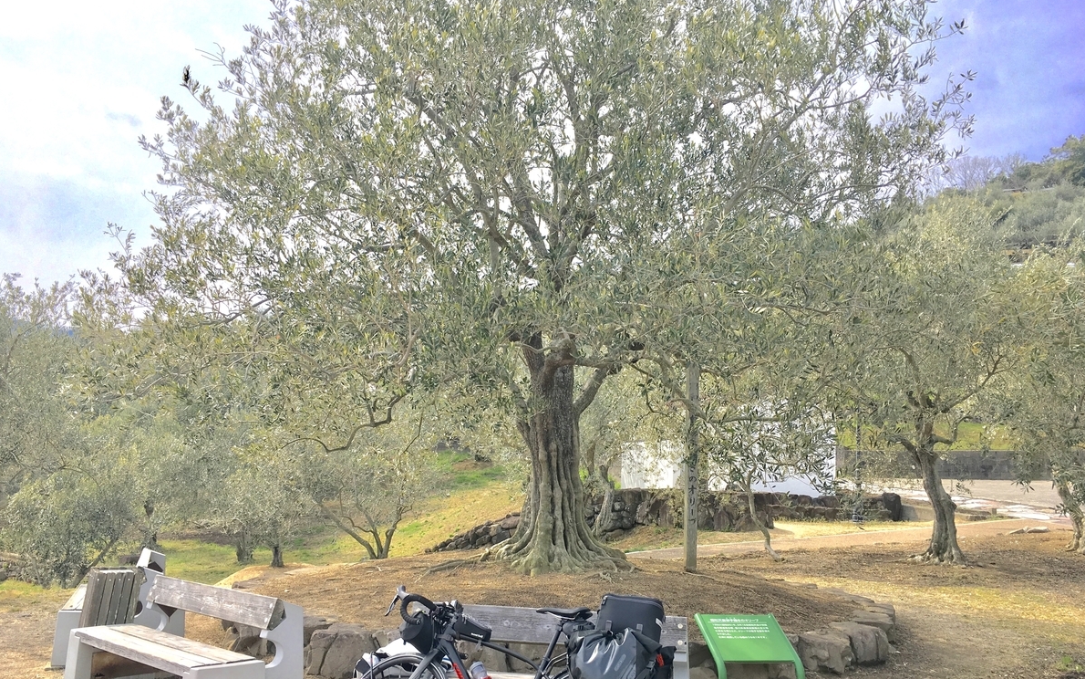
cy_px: 377
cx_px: 546
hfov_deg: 61.2
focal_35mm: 31
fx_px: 917
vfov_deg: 40.6
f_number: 2.2
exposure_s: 1/769
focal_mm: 4.15
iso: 25
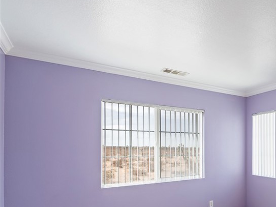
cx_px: 260
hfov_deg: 52.4
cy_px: 151
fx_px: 231
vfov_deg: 46.8
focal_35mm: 29
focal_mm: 16
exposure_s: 1/8
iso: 250
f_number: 7.1
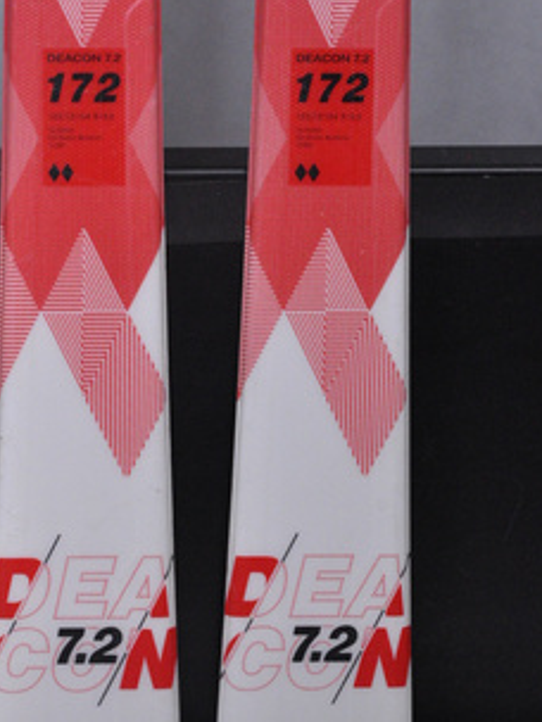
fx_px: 3334
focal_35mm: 160
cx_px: 203
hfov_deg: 9.3
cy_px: 238
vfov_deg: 12.4
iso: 3200
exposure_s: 1/125
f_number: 9.5
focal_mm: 75
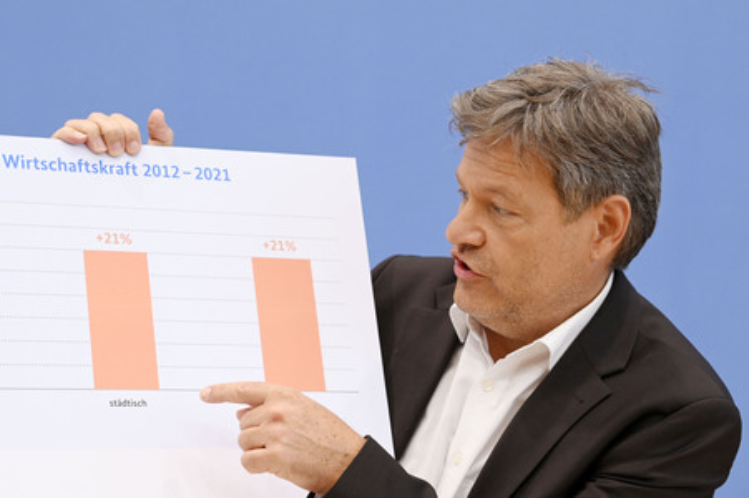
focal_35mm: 102
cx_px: 374
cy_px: 249
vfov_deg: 13.4
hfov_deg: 20.0
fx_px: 2121
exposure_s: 1/500
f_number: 5.6
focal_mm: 102
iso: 3200
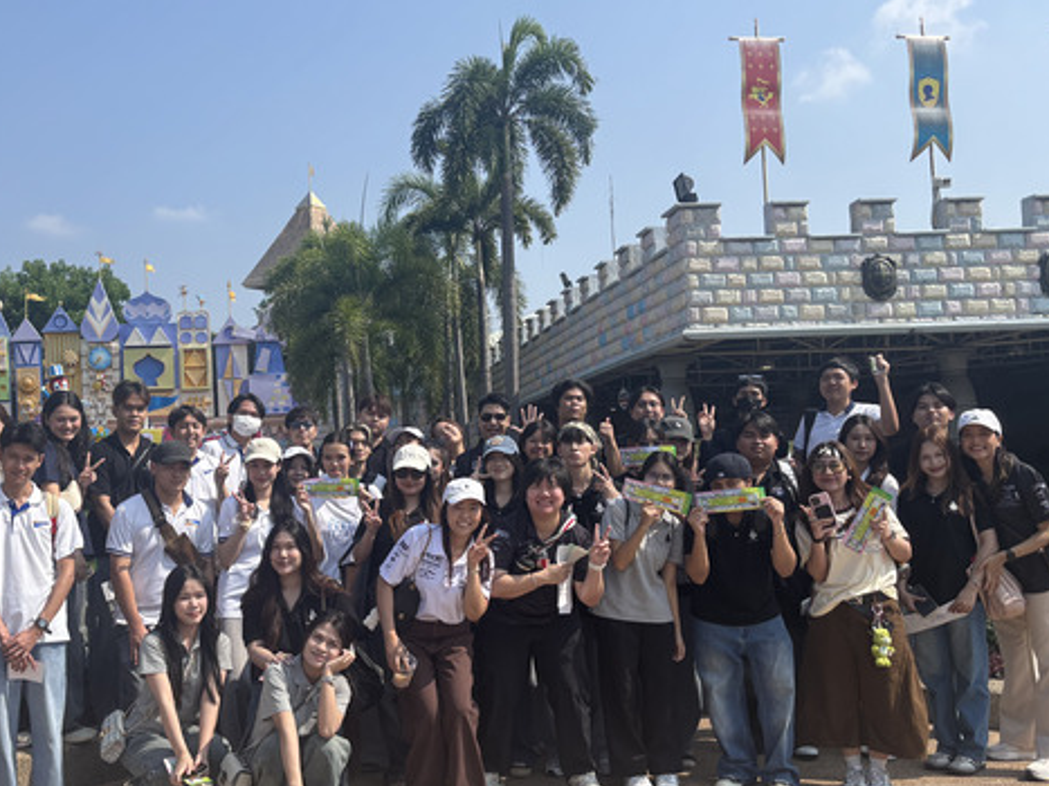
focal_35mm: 38
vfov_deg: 37.7
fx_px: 1151
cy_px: 413
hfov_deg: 48.4
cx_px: 374
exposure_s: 1/2933
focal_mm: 5.96
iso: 50
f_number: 1.6
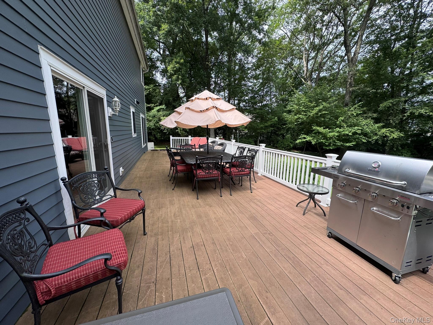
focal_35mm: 14
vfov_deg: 85.7
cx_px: 216
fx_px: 175
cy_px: 162
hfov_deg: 102.1
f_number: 2.2
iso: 40
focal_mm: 2.22
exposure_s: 1/501
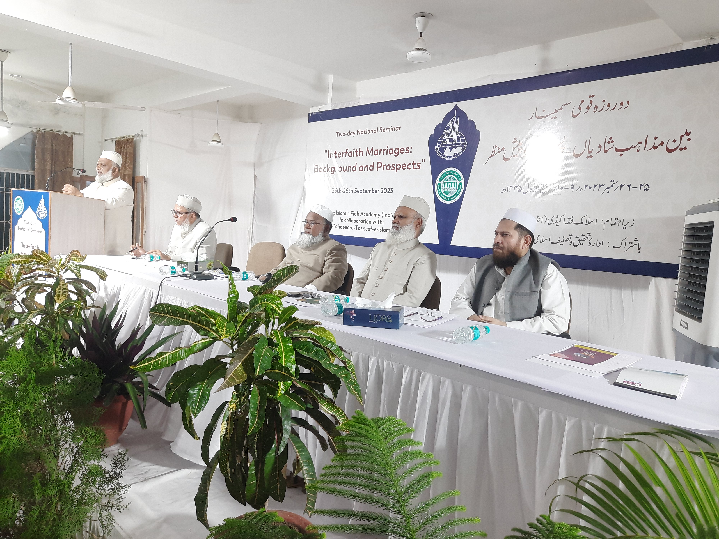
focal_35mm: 25
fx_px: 519
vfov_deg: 54.9
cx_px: 360
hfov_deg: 69.4
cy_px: 270
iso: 125
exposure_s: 1/50
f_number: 2
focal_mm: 4.6
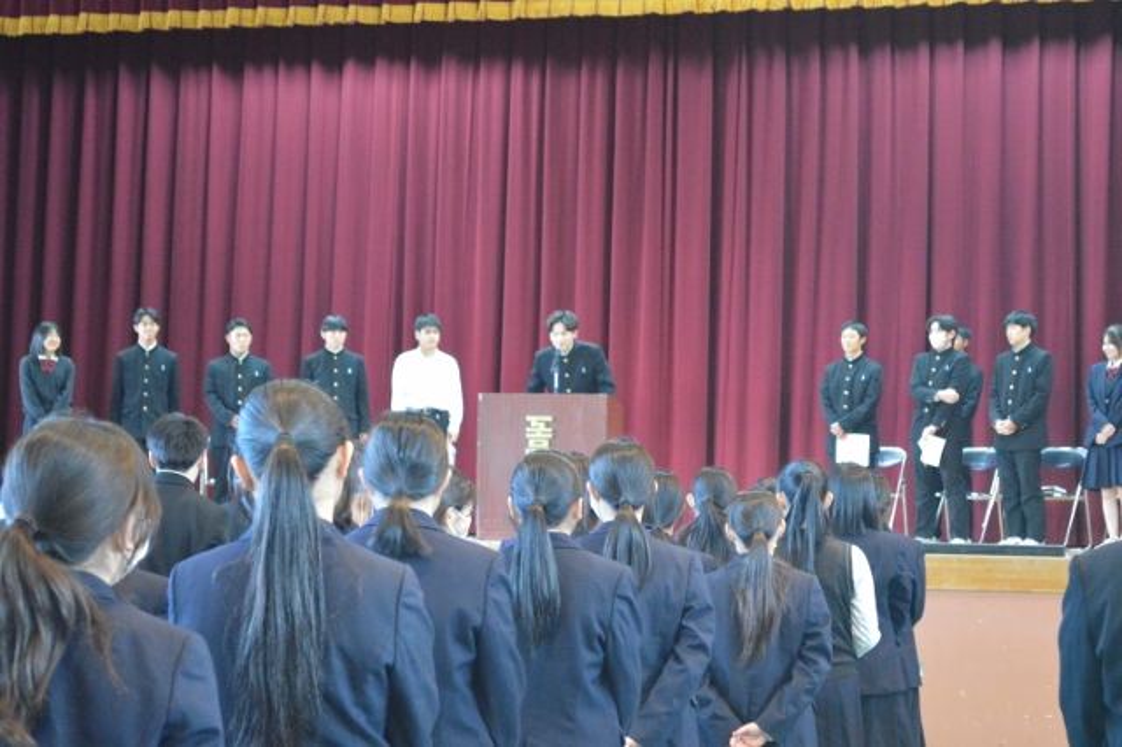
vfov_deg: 16.5
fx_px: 2570
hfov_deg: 24.6
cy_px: 374
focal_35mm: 82
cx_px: 561
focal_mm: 55
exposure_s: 1/25
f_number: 5.6
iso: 6400
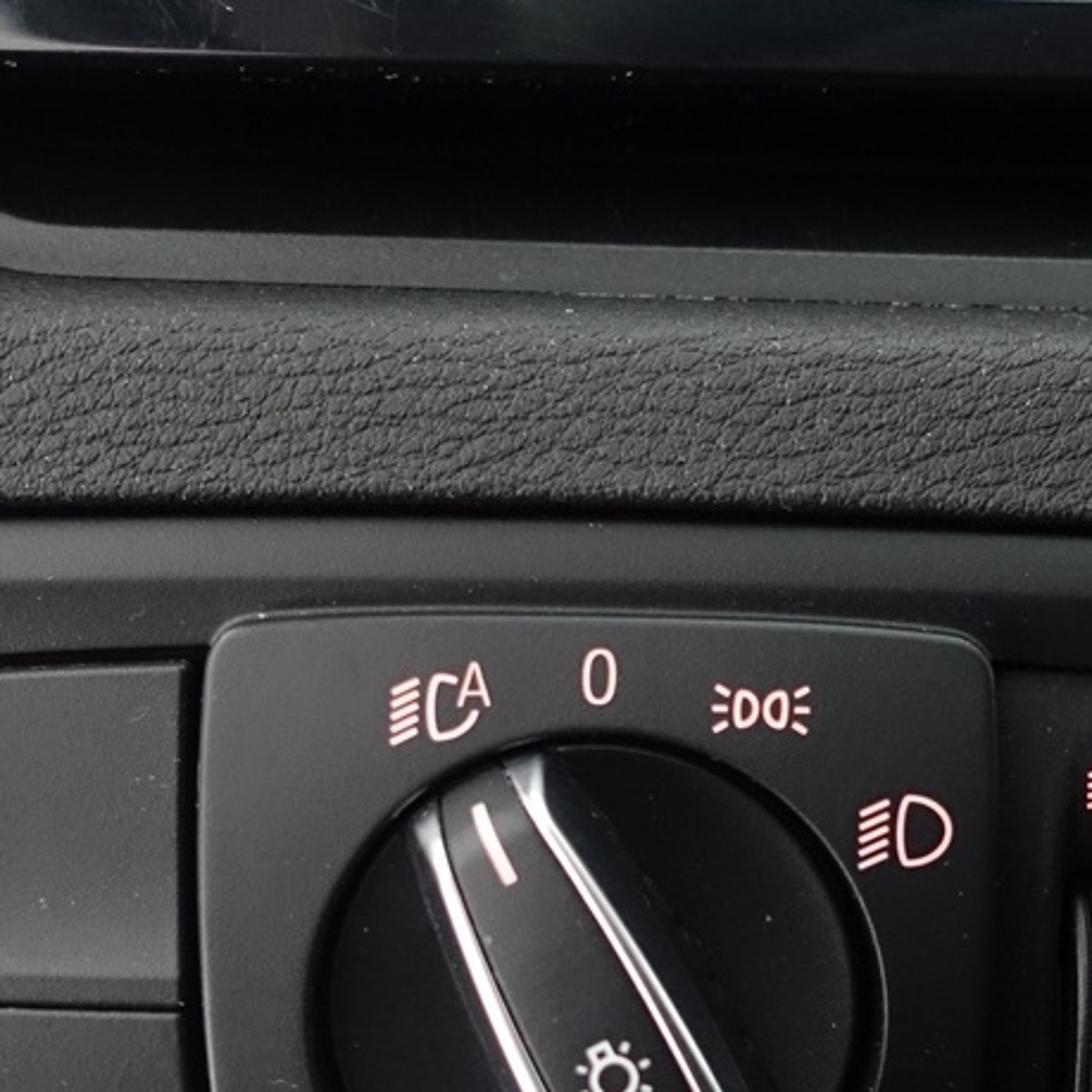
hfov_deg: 23.9
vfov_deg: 23.7
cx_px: 730
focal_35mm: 72
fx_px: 2570
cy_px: 845
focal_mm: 8.8
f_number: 2.5
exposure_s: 1/40
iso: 1000
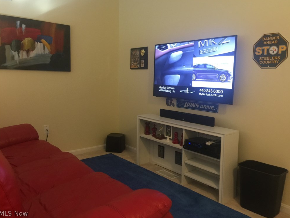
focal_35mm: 30
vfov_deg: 46.8
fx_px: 251
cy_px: 105
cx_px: 147
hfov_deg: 60.0
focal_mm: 4.15
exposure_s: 1/10
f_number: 2.2
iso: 100
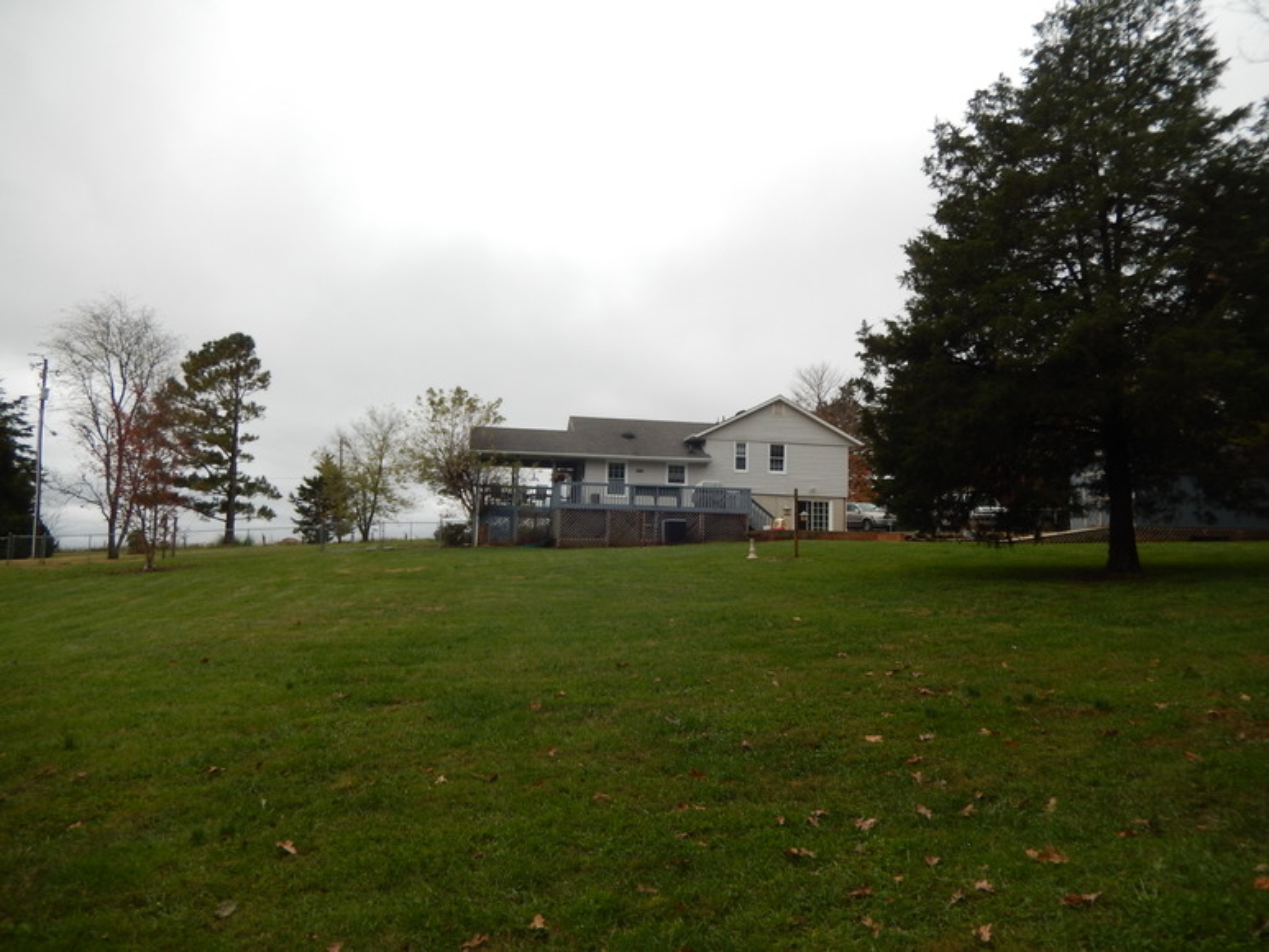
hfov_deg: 69.4
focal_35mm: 25
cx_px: 634
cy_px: 476
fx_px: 917
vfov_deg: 54.9
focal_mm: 4.5
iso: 125
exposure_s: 1/400
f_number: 3.4
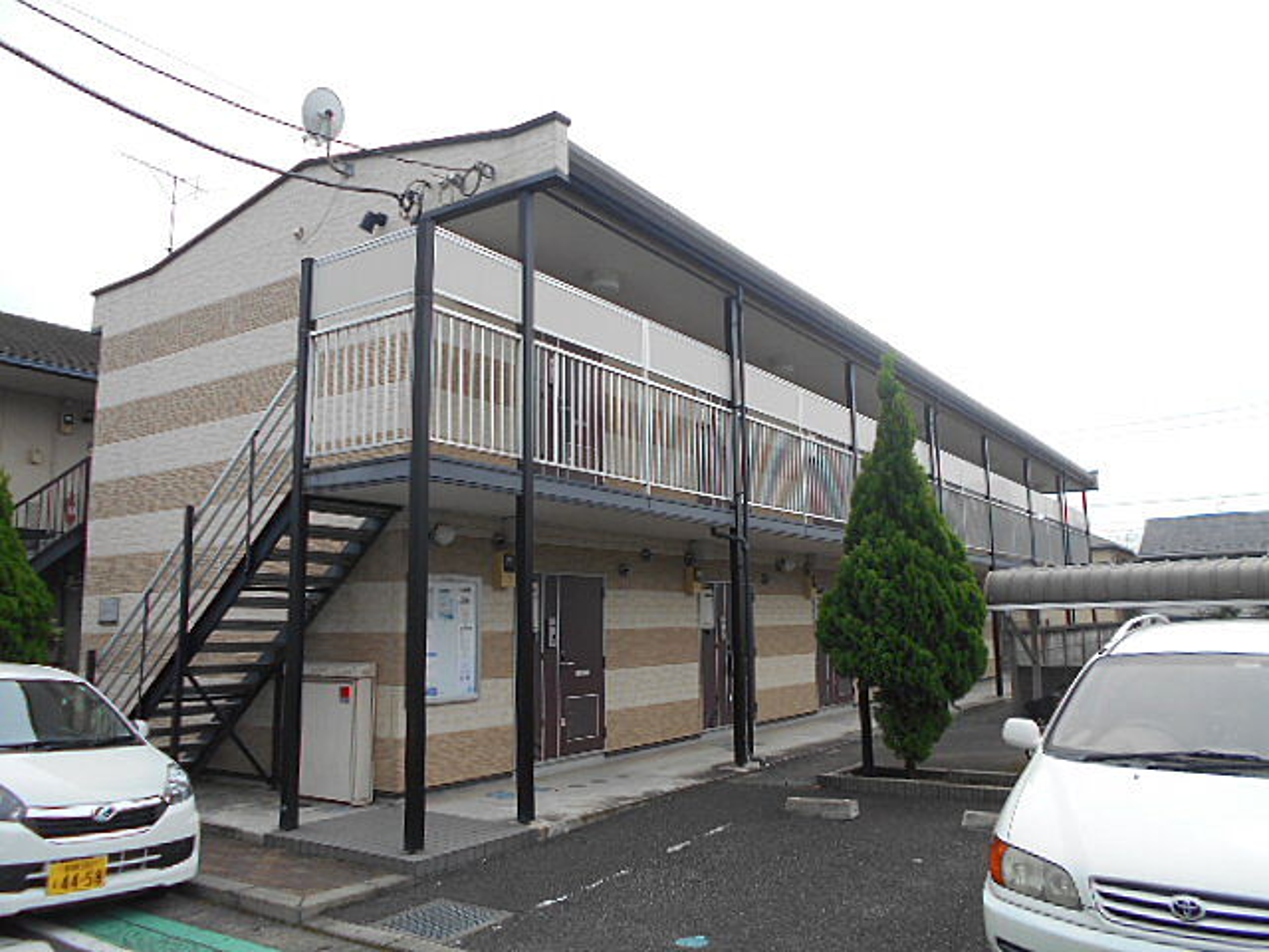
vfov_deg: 53.1
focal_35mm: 26
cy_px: 476
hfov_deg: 67.3
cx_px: 634
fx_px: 953
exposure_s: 1/640
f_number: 3.2
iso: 80
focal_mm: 4.6
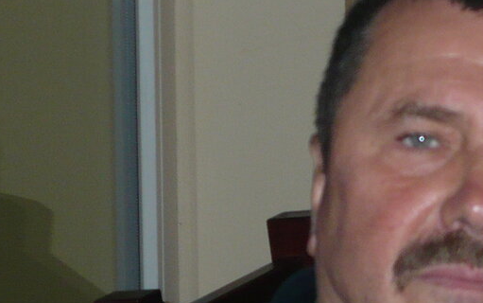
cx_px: 483
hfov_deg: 10.2
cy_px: 265
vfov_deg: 6.4
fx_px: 2687
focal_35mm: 204
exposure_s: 1/30
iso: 160
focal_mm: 11.4
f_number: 3.2
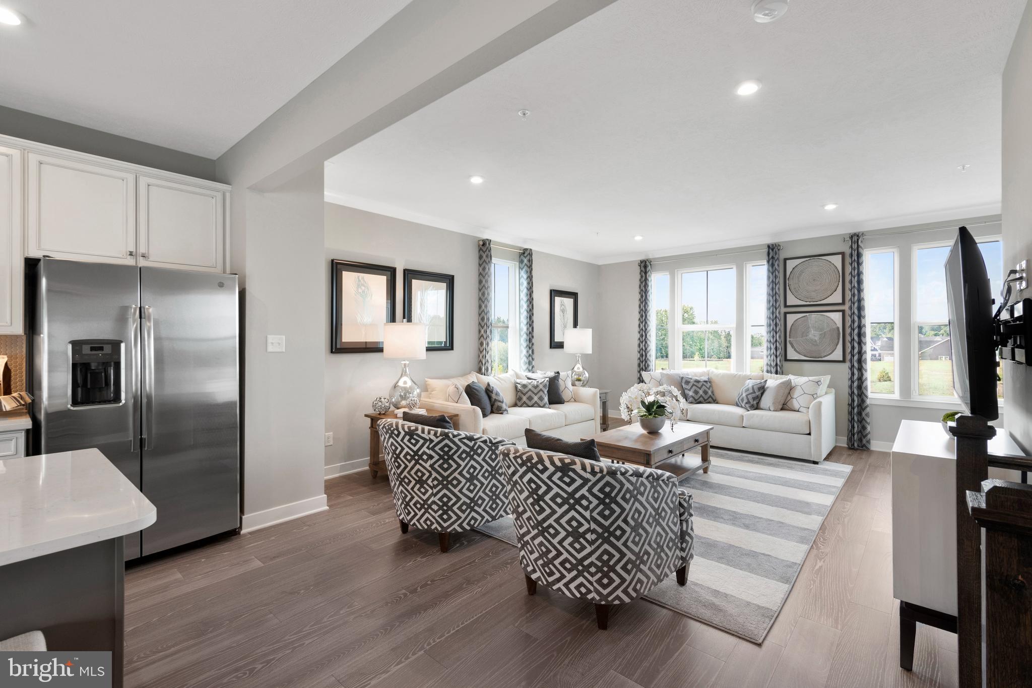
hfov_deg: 100.4
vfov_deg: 77.3
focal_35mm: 15
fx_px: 430
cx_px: 516
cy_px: 344
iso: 400
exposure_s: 1/6
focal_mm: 10
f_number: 8
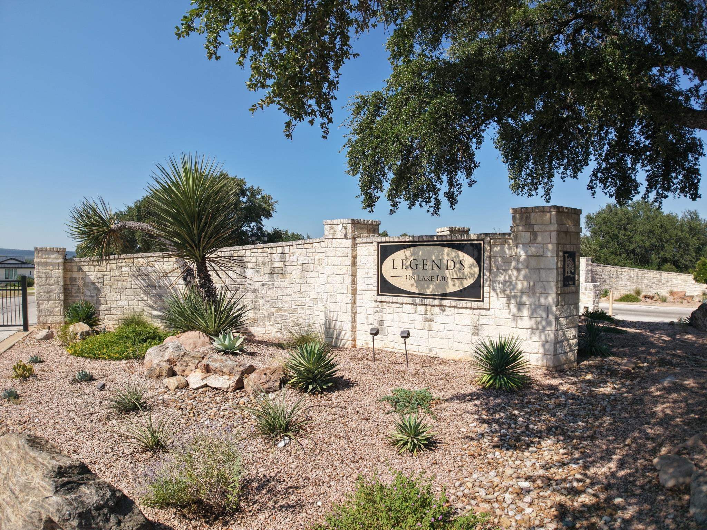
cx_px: 354
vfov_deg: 56.8
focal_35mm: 24
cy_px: 265
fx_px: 490
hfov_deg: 71.6
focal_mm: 6.48
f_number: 1.8
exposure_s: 1/3200
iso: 180
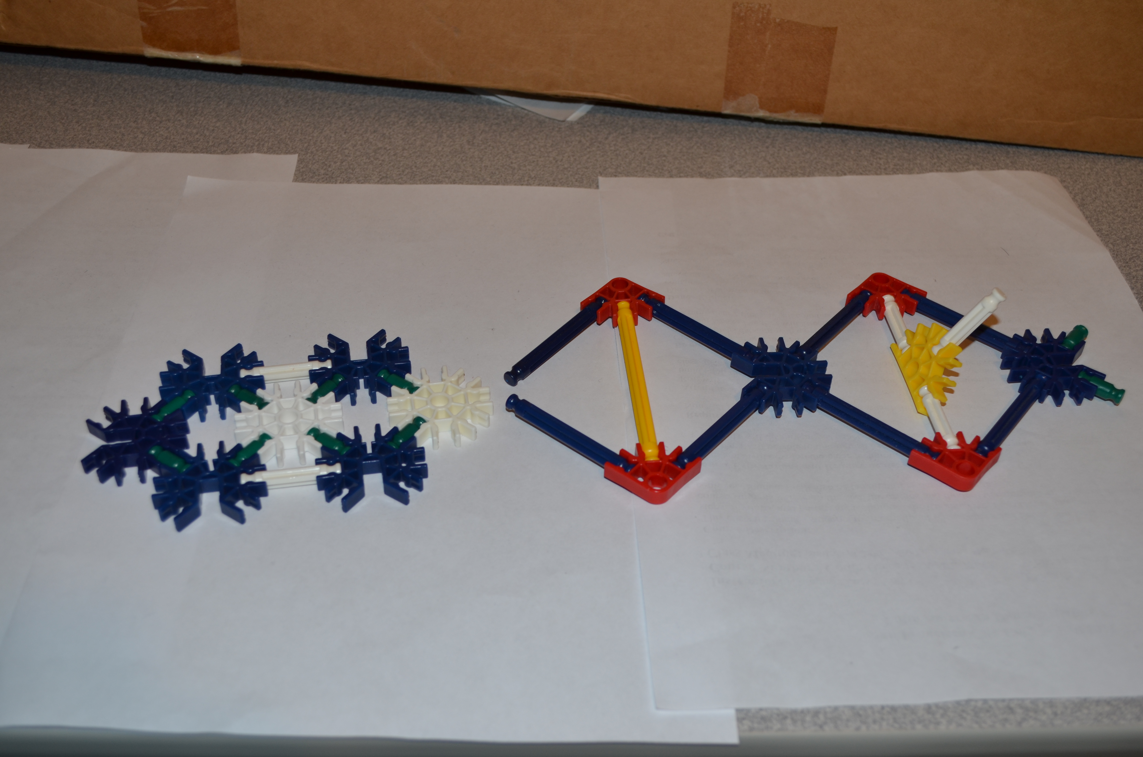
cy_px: 378
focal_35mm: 39
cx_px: 572
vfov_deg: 34.1
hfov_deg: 49.6
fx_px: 1236
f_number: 5.6
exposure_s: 1/30
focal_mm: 26
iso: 200
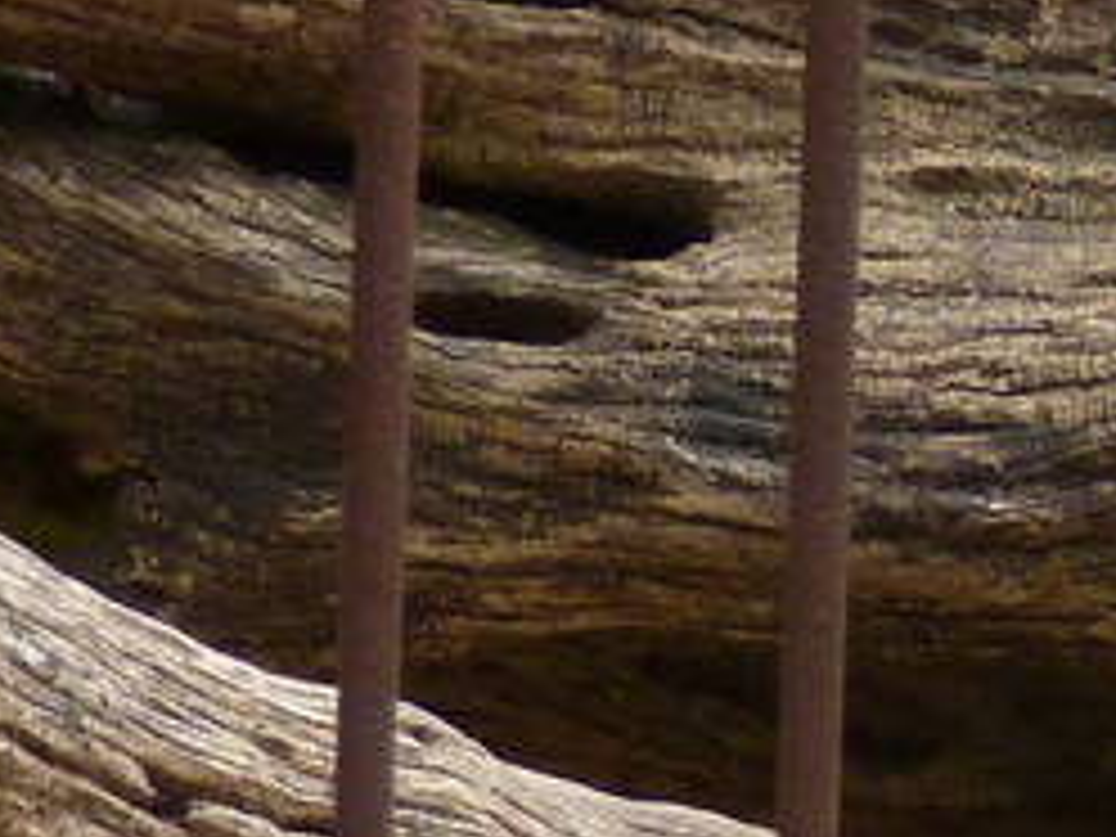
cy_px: 1818
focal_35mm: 612
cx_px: 3546
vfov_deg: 2.4
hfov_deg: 3.2
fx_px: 19731
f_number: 3.4
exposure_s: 1/200
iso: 160
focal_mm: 17.2
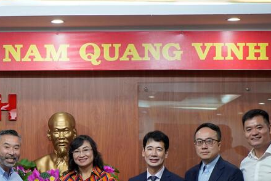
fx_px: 1437
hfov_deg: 10.7
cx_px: 51
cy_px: 141
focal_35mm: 191
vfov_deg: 7.2
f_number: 4
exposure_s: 1/160
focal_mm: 70
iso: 1600
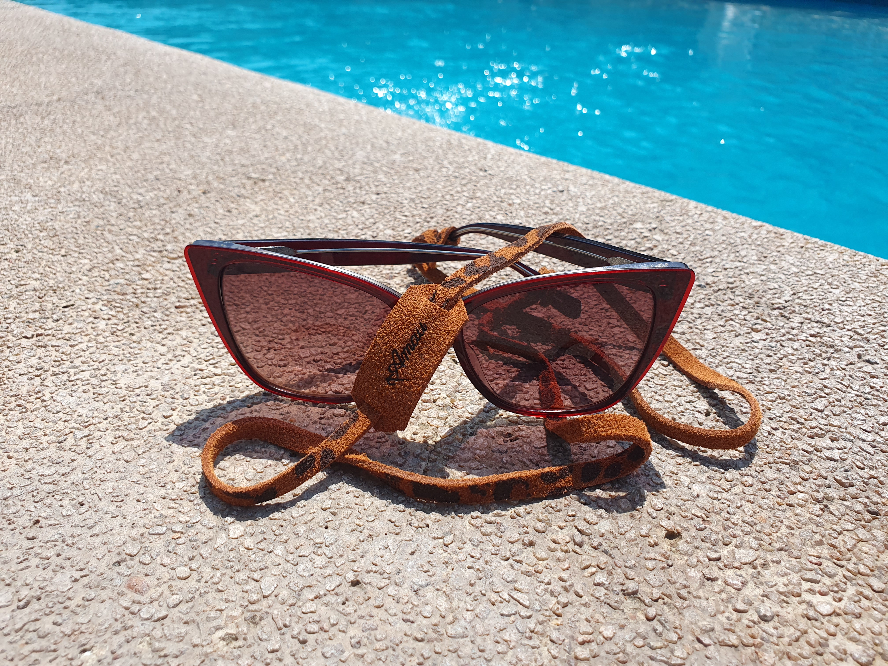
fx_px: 667
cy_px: 333
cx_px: 444
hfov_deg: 67.3
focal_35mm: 26
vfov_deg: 53.1
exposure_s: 1/1412
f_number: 2.4
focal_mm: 4.32
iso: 50
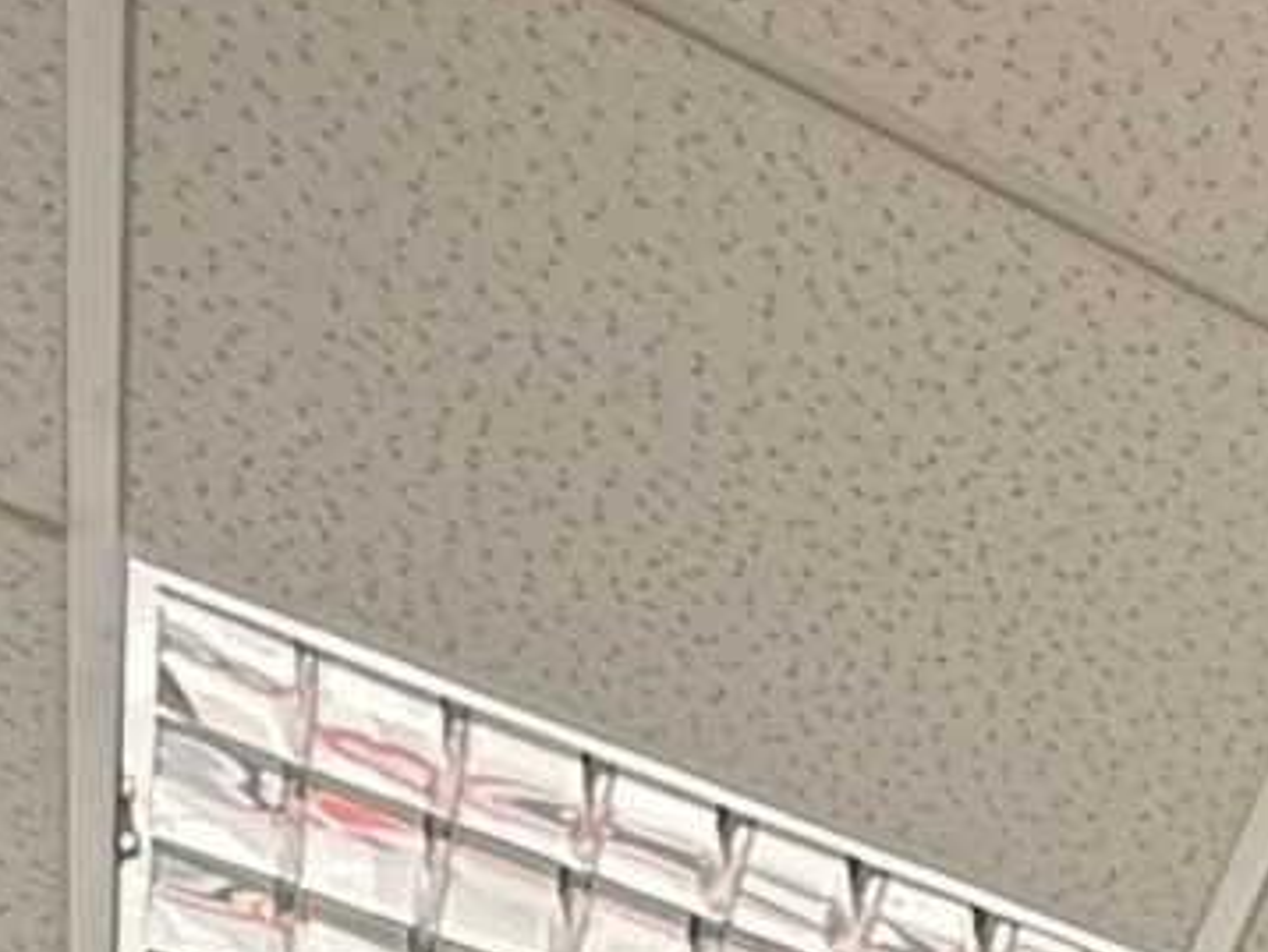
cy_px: 3351
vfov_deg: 9.2
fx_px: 3666
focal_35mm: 100
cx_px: 3099
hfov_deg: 13.7
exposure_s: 1/92
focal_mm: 2.22
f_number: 2.2
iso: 400
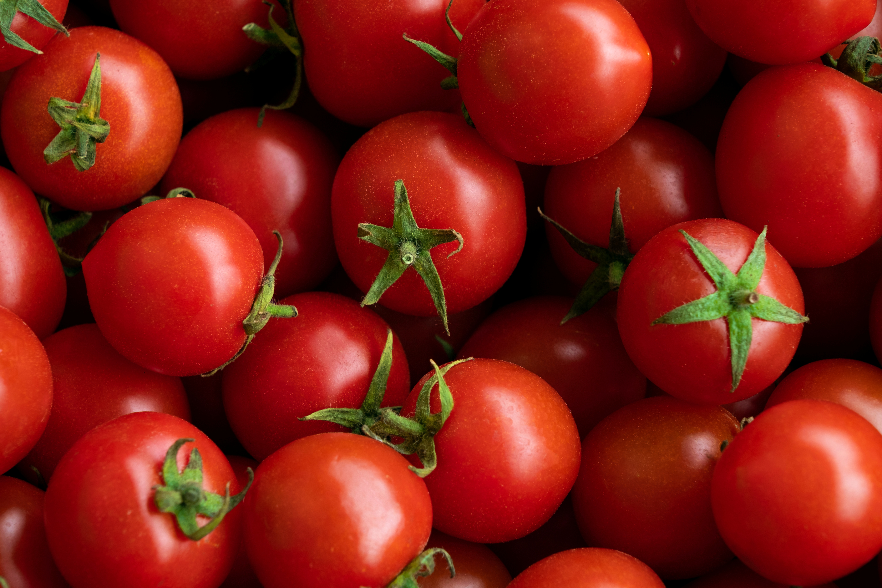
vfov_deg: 11.4
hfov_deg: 17.1
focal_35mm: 120
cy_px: 294
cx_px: 441
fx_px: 2940
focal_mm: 80
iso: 320
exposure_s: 1/80
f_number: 6.4
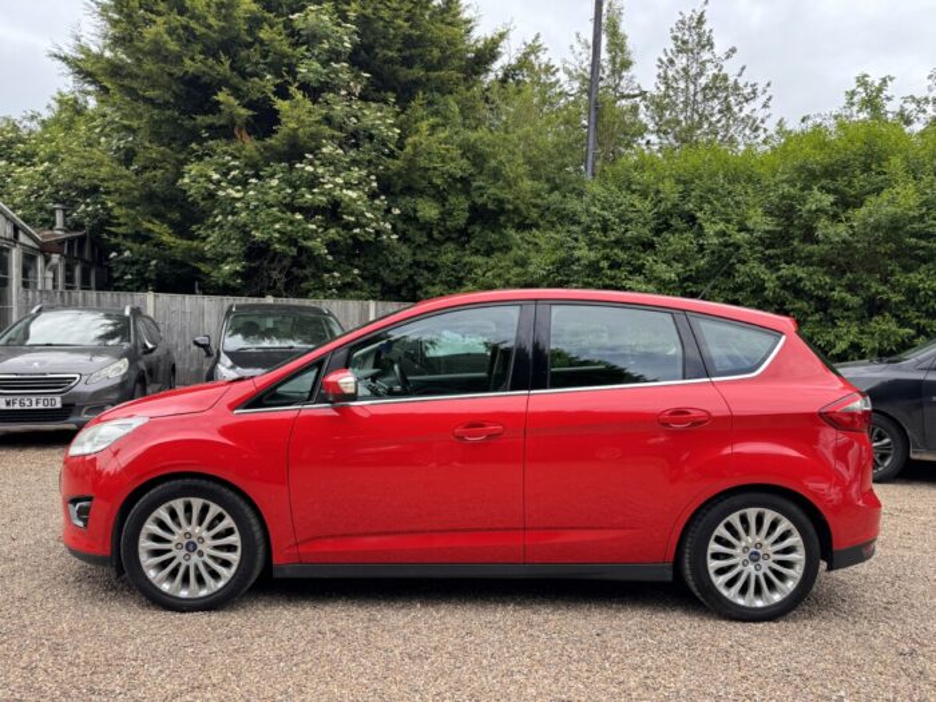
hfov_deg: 71.6
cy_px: 351
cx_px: 468
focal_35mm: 24
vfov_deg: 56.8
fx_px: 649
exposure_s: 1/645
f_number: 1.78
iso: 80
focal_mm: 6.76
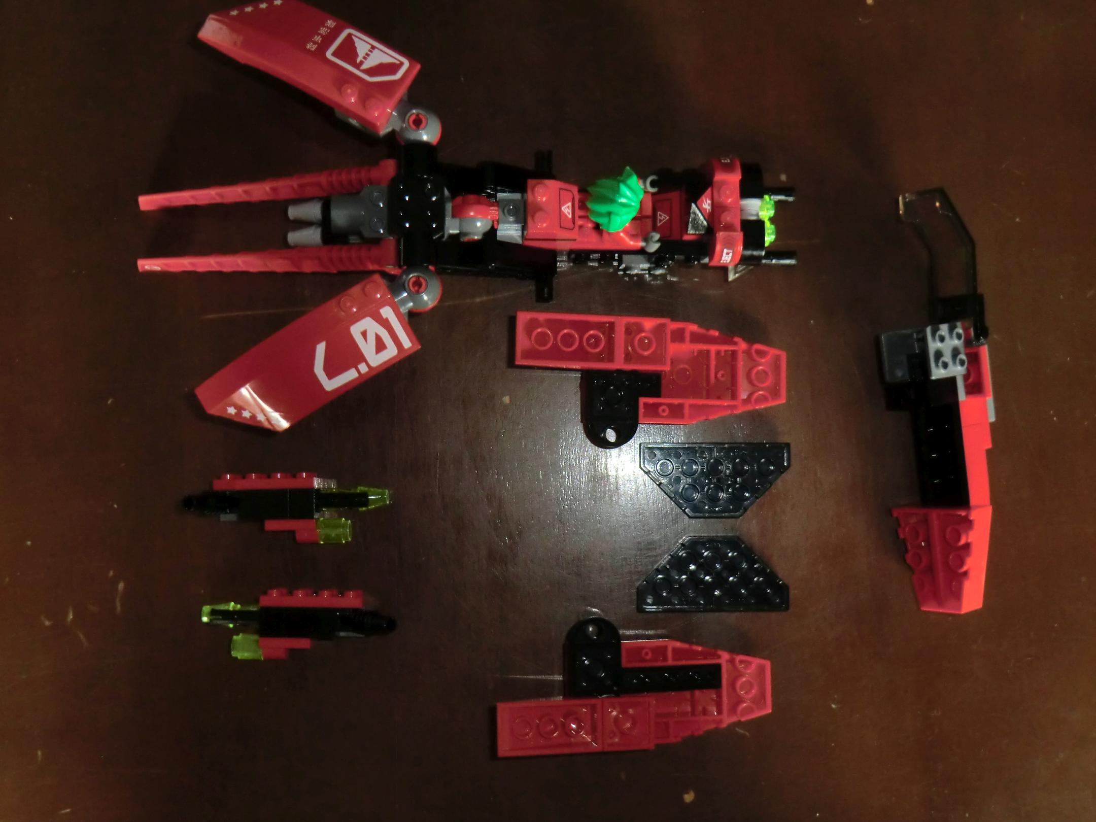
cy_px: 411
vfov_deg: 36.0
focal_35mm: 40
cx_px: 548
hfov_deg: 46.8
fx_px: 1266
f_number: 3.8
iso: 400
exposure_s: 1/8
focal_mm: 7.1
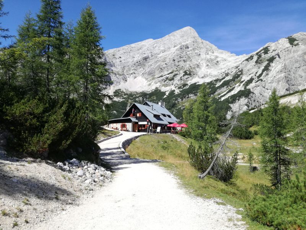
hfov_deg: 65.3
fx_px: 239
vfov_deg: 51.4
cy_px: 115
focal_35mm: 27
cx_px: 153
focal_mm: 3.79
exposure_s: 1/976
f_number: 2
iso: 50
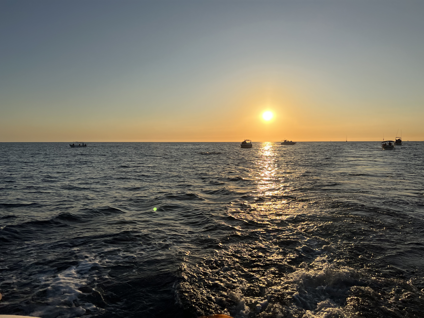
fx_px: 318
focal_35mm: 26
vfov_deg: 53.1
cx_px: 212
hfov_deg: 67.3
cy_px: 159
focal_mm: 5.7
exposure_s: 1/9434
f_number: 1.5
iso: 50
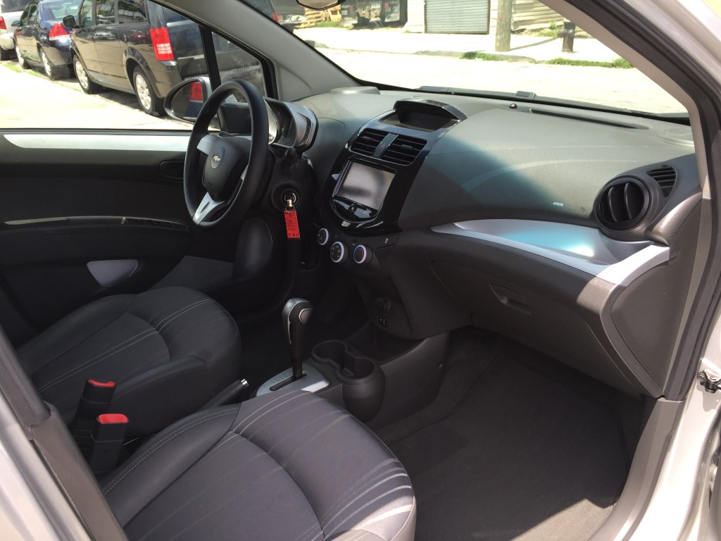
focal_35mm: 29
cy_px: 270
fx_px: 604
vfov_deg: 48.2
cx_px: 360
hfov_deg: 61.7
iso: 32
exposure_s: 1/341
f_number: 2.2
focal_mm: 4.15
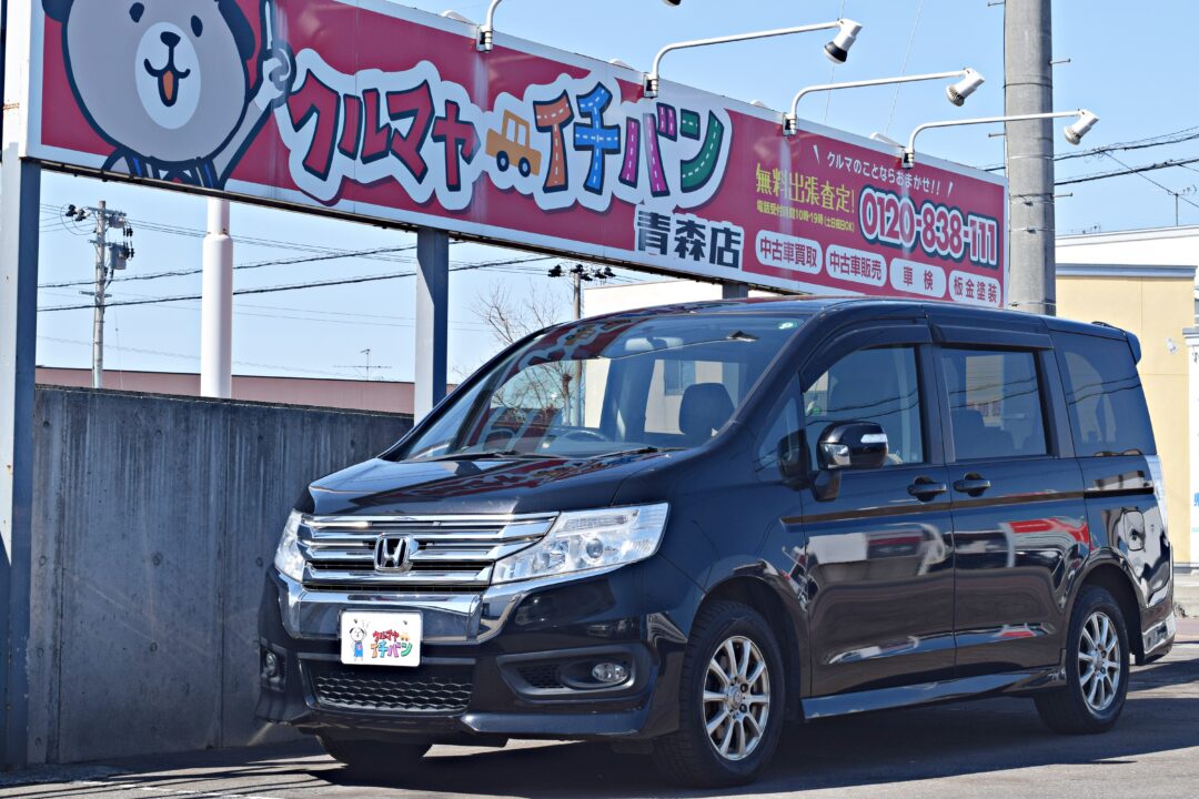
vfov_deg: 18.2
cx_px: 600
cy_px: 400
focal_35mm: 75
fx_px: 2498
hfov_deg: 27.0
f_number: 8
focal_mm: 50
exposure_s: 1/320
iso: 200
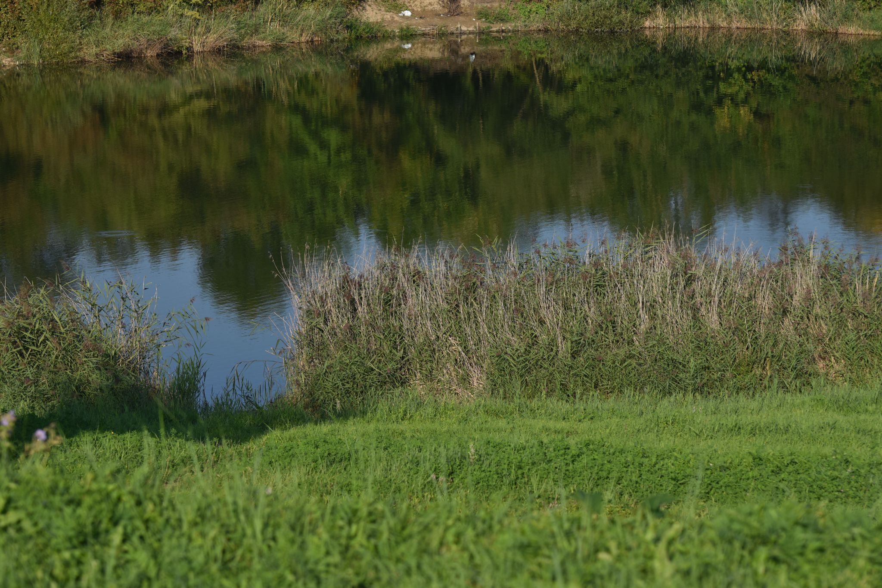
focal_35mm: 123
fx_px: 3013
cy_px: 294
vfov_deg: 11.1
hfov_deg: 16.7
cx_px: 441
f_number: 4.5
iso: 100
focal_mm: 82
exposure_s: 1/1000
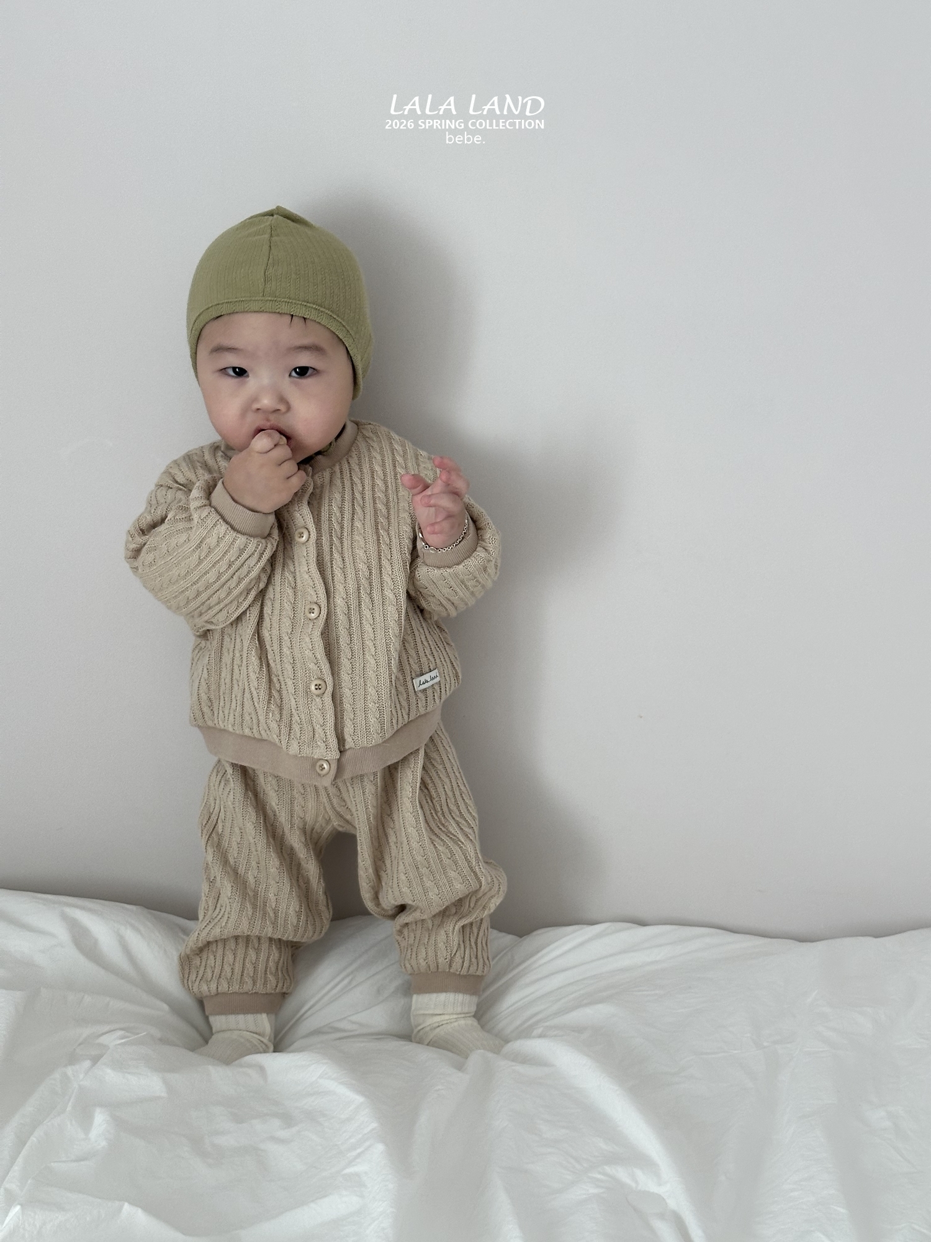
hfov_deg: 30.3
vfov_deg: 39.7
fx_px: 1721
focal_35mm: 48
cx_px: 466
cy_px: 621
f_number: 1.78
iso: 80
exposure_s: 1/119
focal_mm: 6.86
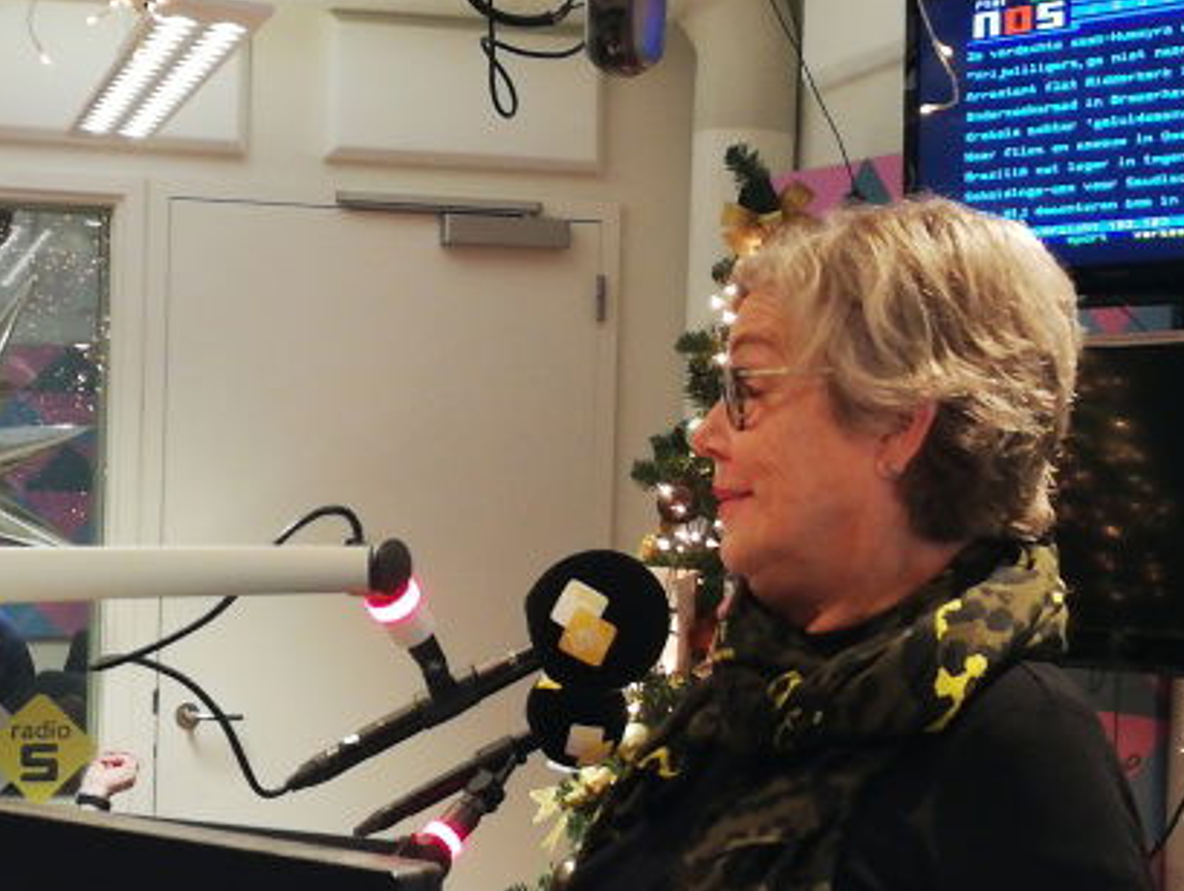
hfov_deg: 23.2
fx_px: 2877
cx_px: 507
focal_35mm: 84
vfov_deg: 17.6
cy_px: 537
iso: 640
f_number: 2.2
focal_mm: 3.81
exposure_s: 1/20
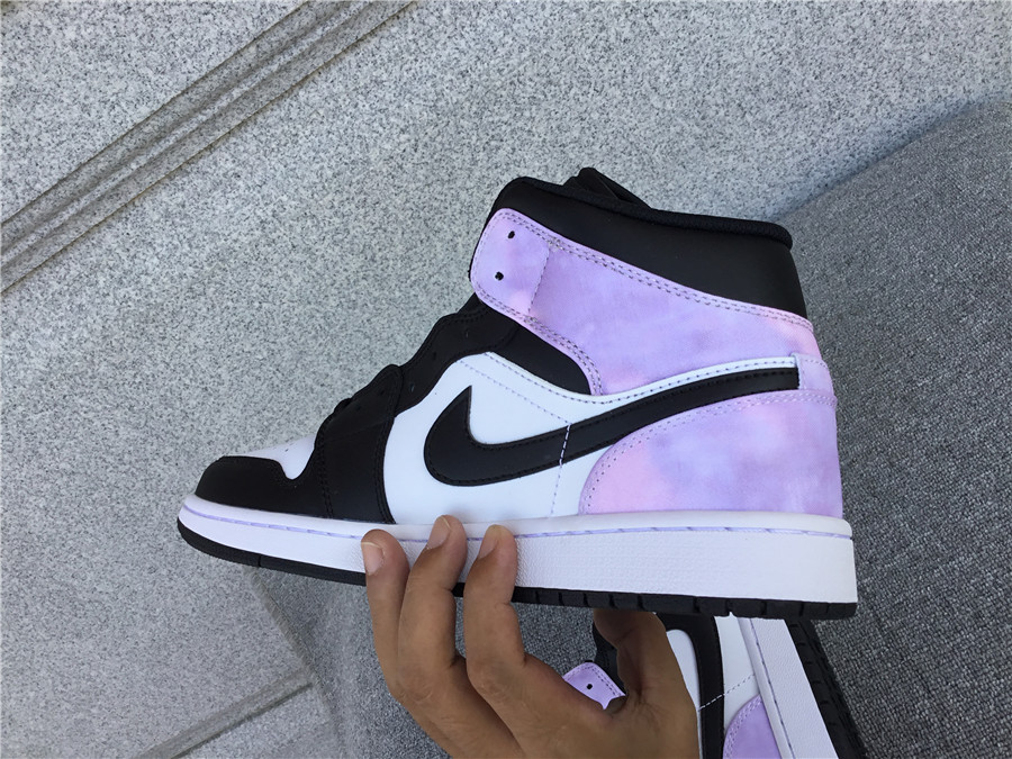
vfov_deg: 45.4
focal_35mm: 31
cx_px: 506
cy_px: 380
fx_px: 906
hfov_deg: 58.4
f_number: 2.4
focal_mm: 3.3
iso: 25
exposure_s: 1/258
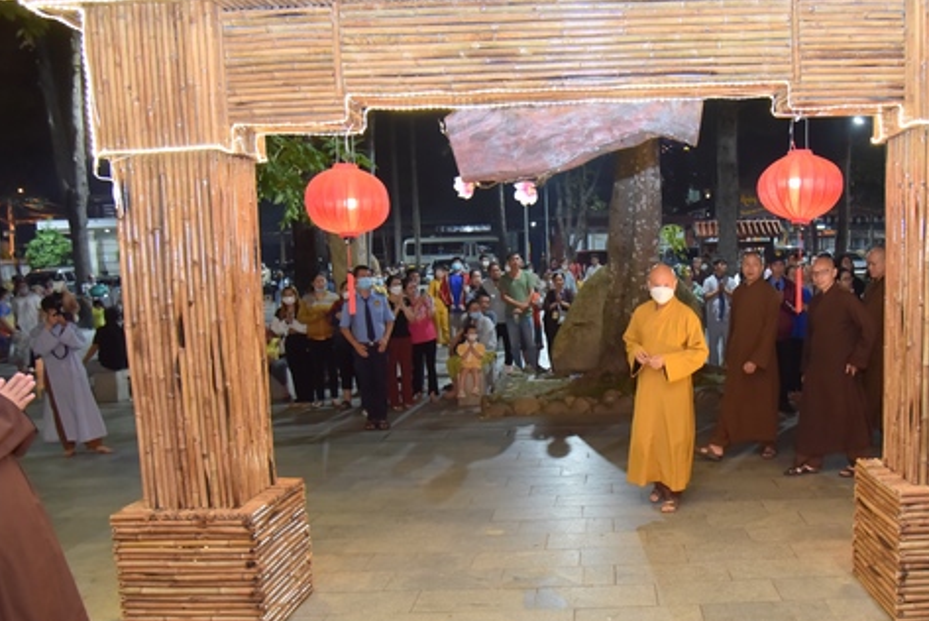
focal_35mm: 33
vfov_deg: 39.8
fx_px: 852
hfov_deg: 56.0
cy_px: 385
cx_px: 621
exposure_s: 1/80
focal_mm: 24
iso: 2000
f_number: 4
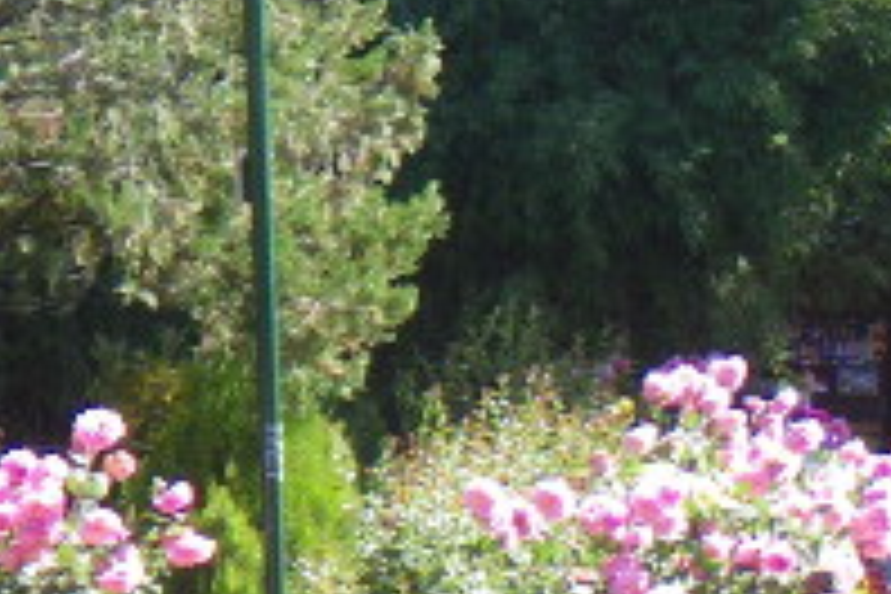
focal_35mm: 260
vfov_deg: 5.3
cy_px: 522
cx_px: 1796
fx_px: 6434
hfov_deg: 7.6
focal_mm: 11.1
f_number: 4.6
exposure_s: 1/80
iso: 64
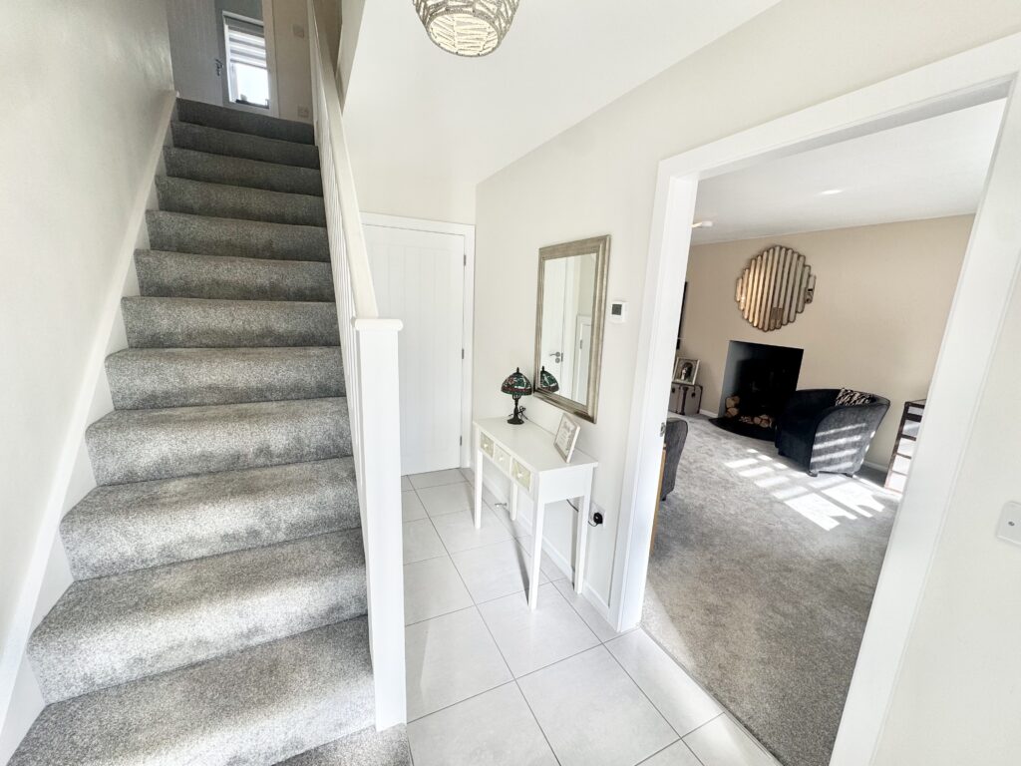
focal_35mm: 14
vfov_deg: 85.7
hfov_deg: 102.1
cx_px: 510
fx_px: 413
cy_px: 383
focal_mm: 2.22
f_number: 2.2
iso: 40
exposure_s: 1/127
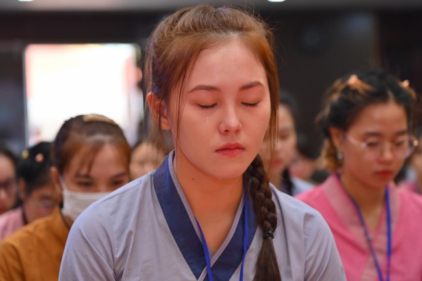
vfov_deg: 11.4
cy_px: 140
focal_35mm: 120
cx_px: 211
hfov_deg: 17.1
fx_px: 1406
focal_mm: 120
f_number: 5
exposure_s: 1/200
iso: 1250
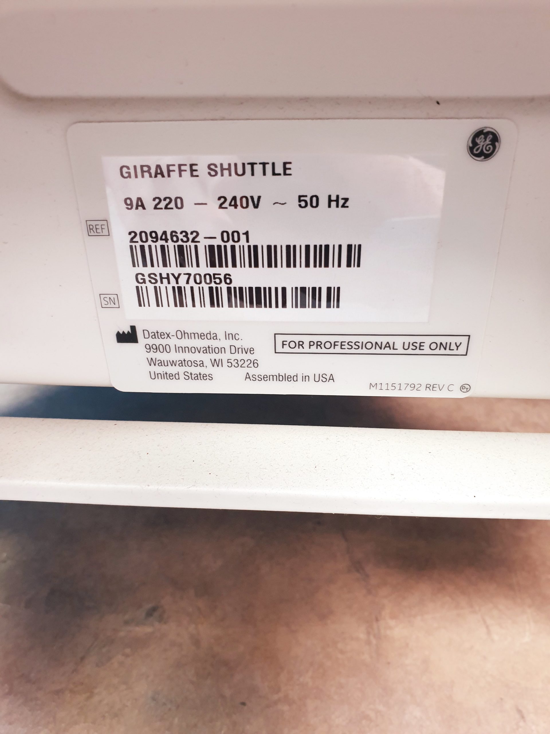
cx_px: 275
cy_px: 367
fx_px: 551
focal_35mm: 26
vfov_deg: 67.3
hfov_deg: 53.1
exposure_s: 1/11
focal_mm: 4.3
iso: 250
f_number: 2.4
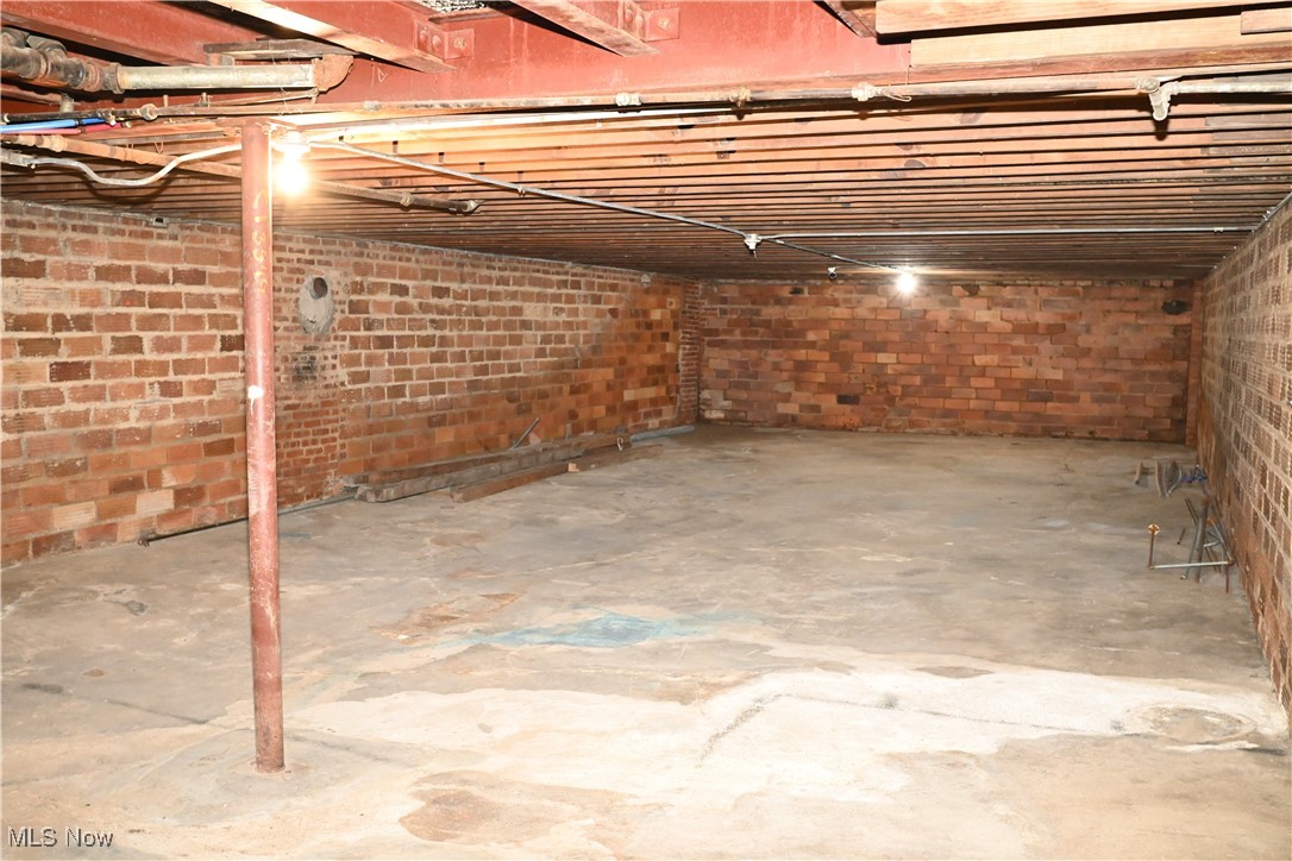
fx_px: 1077
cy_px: 430
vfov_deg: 43.6
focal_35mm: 30
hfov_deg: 61.9
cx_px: 646
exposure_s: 1/60
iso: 4500
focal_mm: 20
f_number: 4
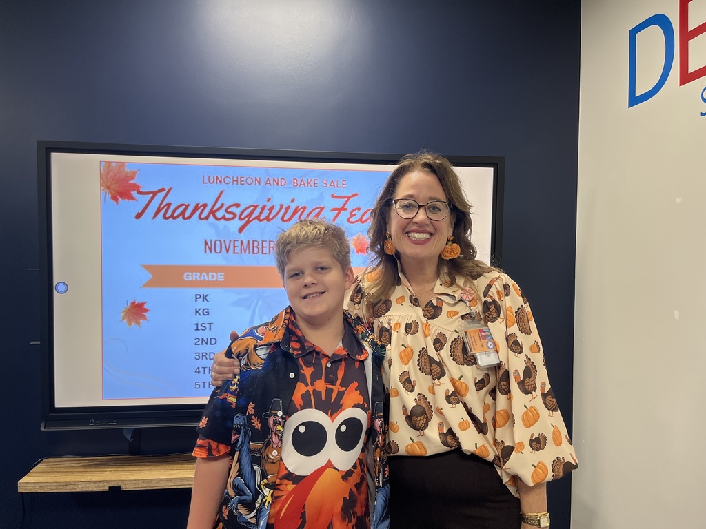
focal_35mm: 26
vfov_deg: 53.1
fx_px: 530
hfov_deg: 67.3
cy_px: 264
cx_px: 353
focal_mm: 5.1
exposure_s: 1/120
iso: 125
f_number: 1.6
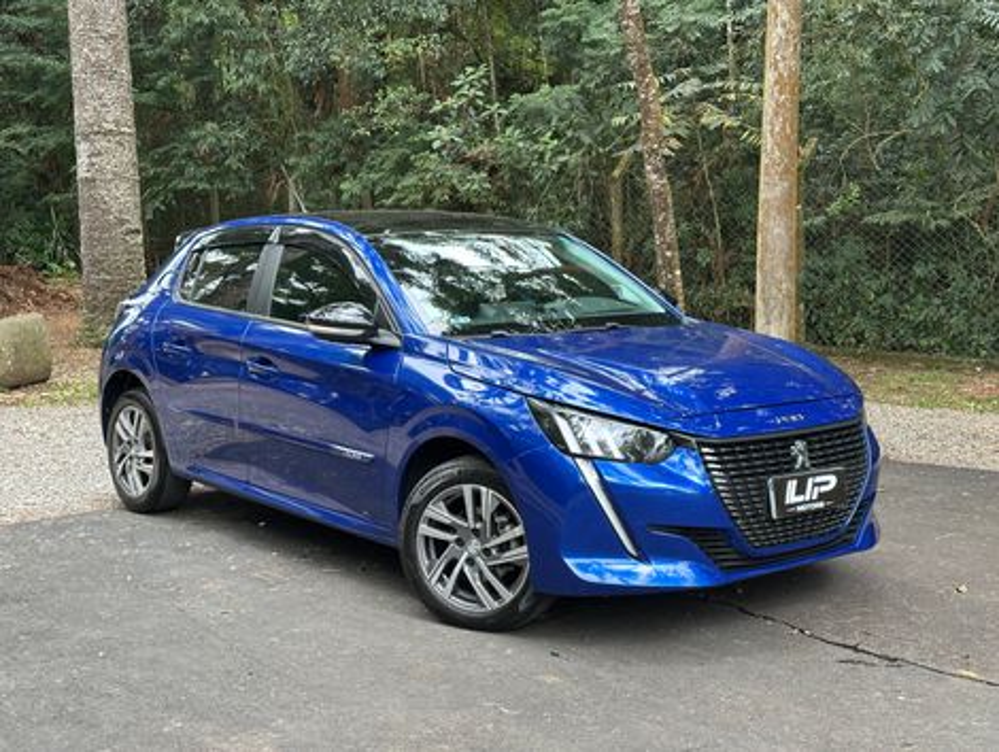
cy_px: 376
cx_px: 500
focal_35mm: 48
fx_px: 1387
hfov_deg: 39.6
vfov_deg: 30.3
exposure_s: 1/138
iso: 80
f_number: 1.78
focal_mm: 6.86
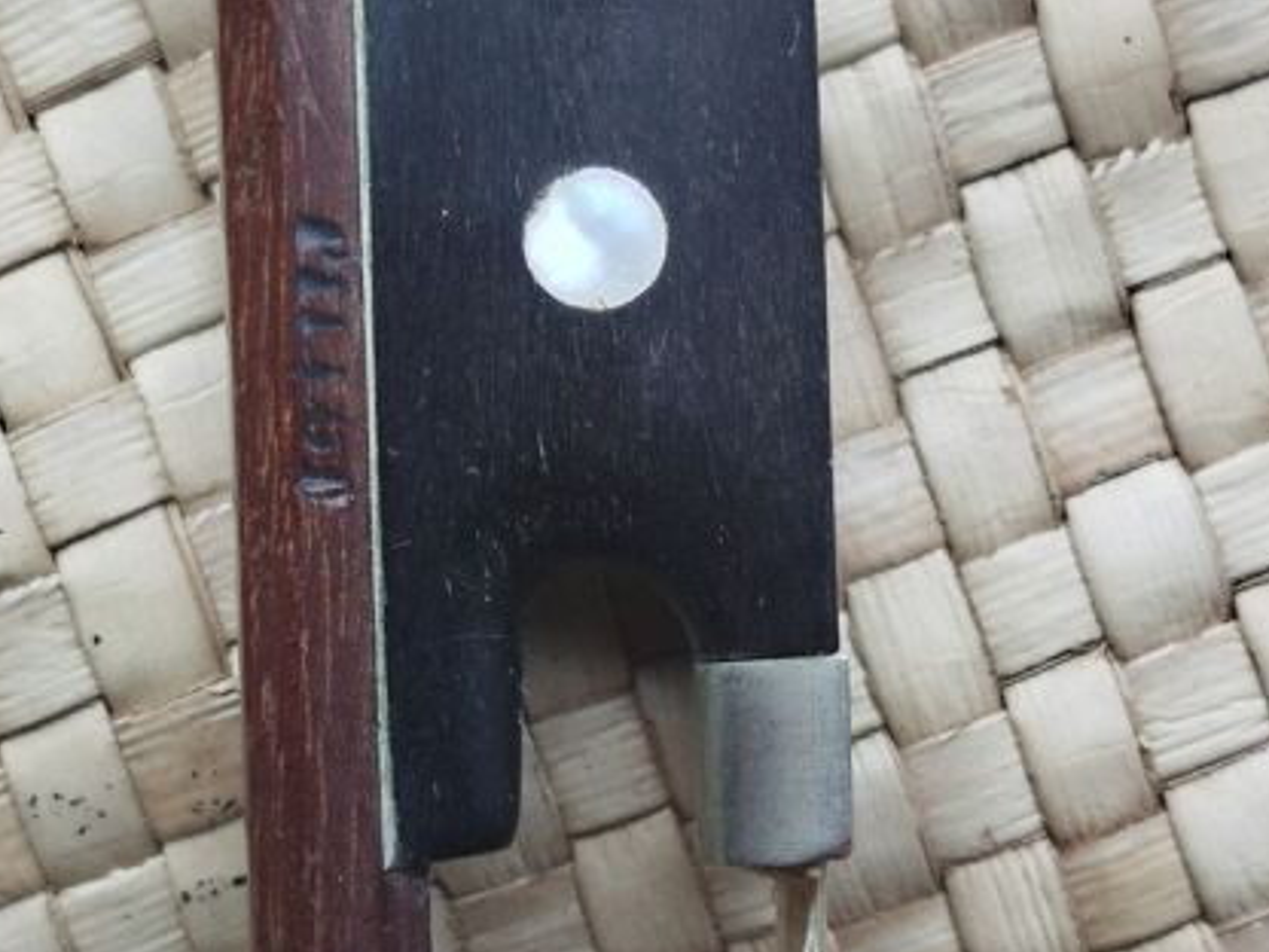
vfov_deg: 17.8
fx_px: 3043
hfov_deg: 23.5
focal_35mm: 83
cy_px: 439
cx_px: 705
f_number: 1.7
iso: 160
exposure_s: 1/50
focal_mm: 5.31
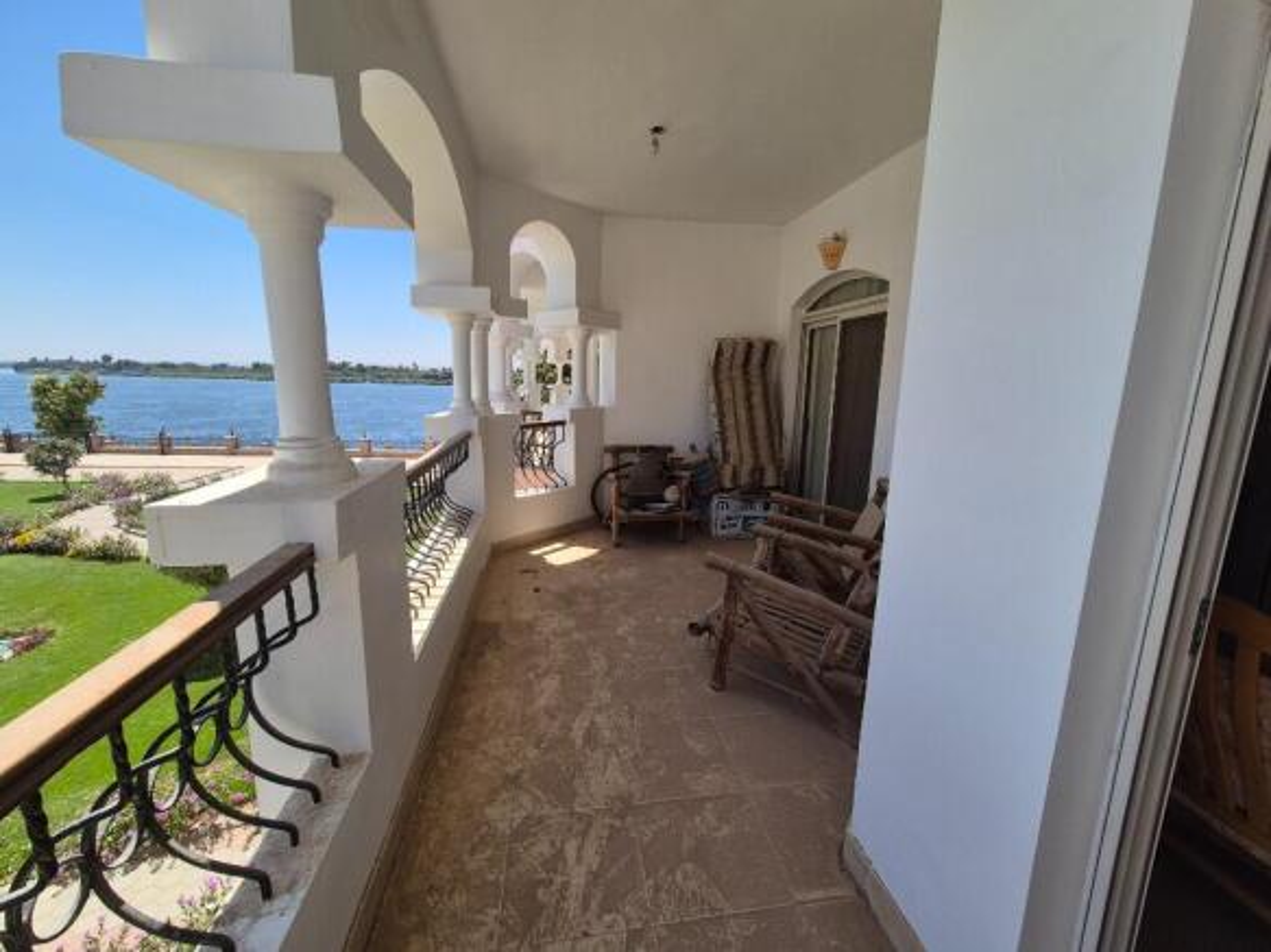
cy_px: 476
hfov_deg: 106.2
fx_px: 477
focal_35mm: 13
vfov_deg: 89.9
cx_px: 636
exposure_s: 1/1668
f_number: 2.2
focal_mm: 2.2
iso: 50
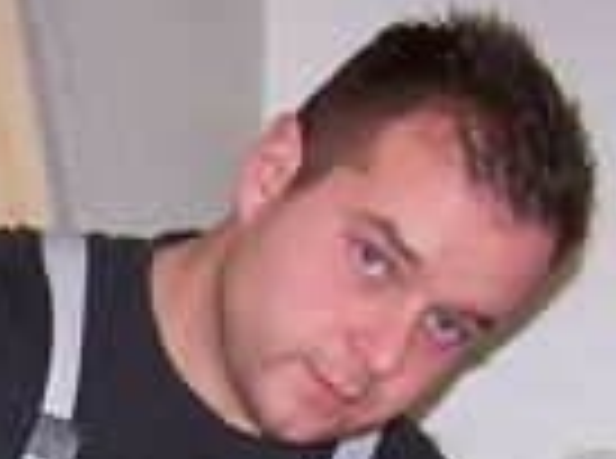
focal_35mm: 178
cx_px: -459
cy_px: 922
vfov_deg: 7.9
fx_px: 3159
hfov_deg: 10.5
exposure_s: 1/60
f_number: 2.8
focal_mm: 6.3
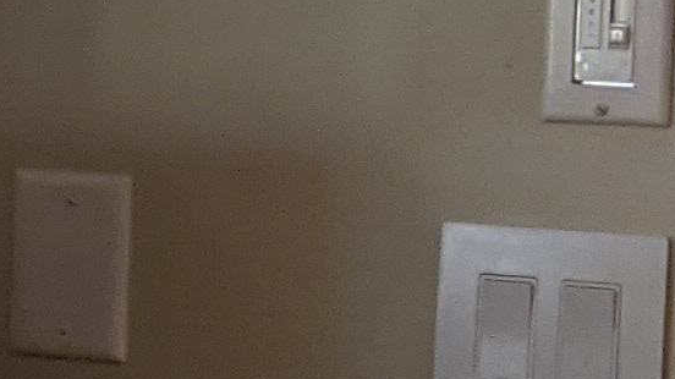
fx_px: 3847
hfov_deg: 8.2
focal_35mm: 215
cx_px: -1492
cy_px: 101
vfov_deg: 5.6
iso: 53
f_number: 1.8
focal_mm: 4.44
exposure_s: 1/180
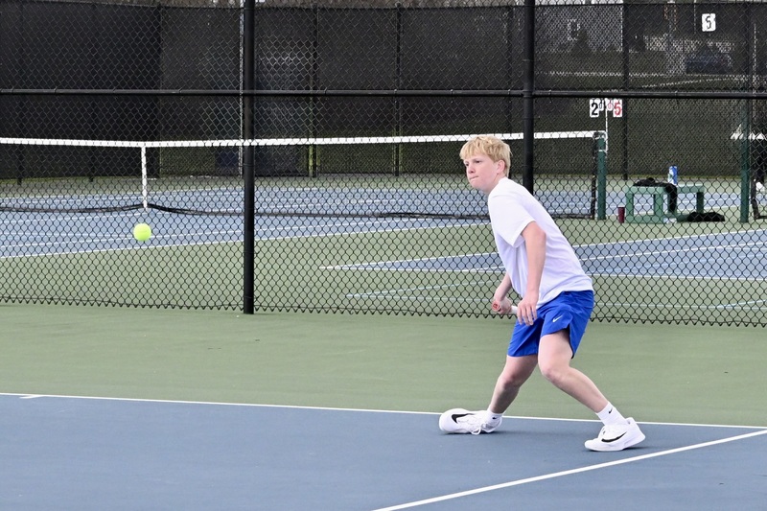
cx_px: 384
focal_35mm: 75
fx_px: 1597
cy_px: 256
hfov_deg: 27.0
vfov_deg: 18.2
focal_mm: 50
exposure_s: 1/4000
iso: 1800
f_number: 5
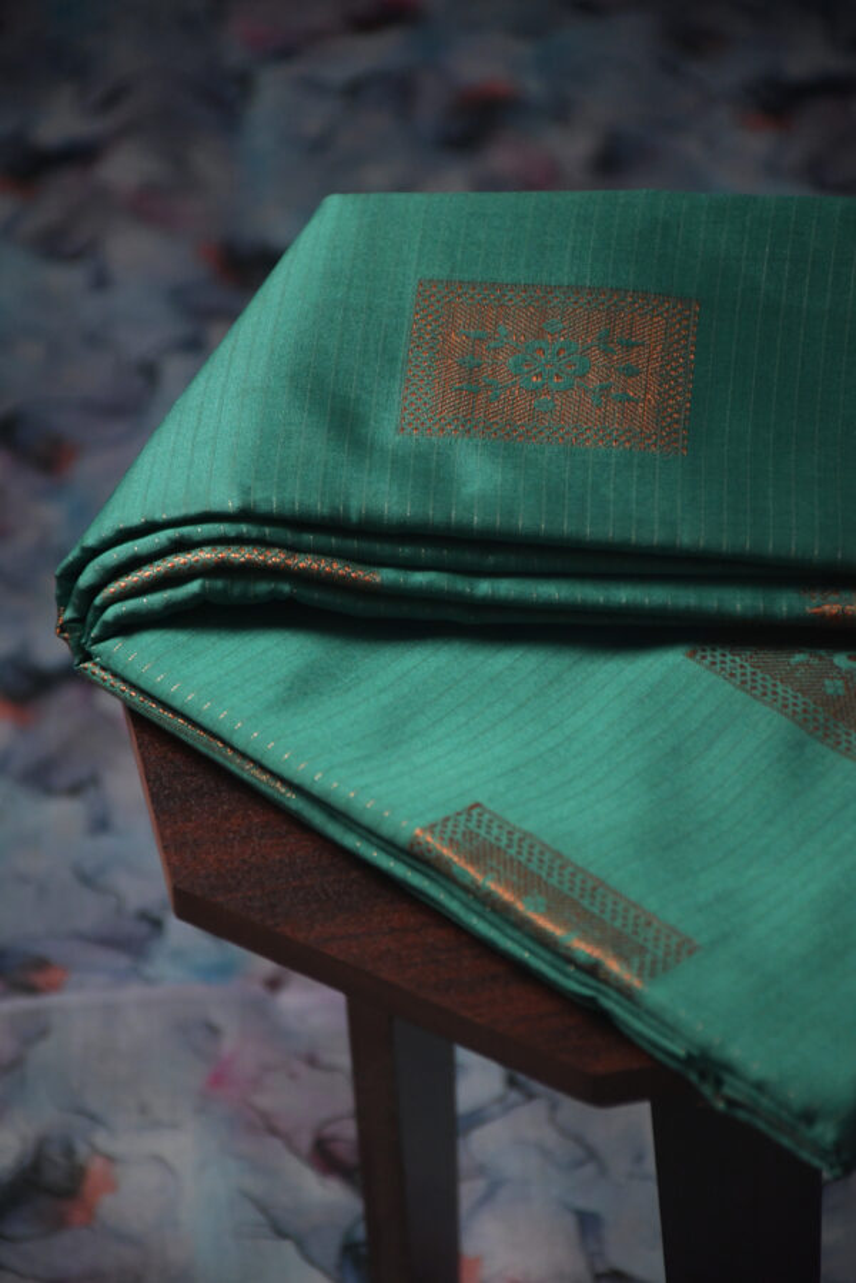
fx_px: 7489
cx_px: 428
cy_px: 642
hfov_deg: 6.5
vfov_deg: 9.8
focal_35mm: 210
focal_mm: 140
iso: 2000
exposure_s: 1/160
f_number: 5.6
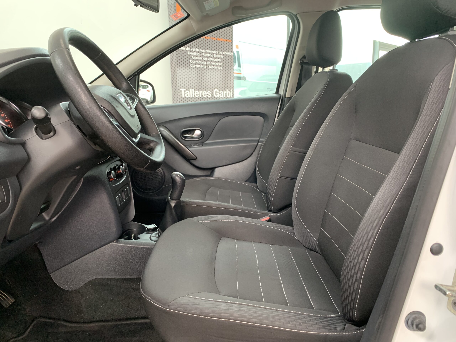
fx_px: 343
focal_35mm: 26
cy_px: 171
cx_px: 228
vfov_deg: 53.1
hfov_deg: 67.3
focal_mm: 4.25
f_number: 1.8
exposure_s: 1/60
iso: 125
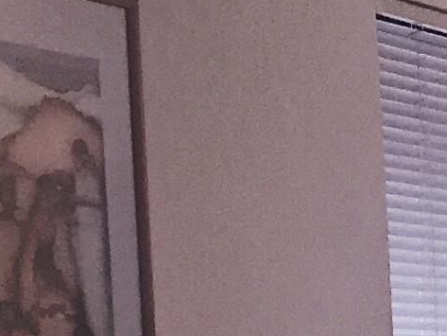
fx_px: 2377
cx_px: 1249
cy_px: 635
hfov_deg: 9.1
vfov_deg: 7.8
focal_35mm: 184
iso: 40
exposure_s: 1/30
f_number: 2.2
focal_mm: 4.15
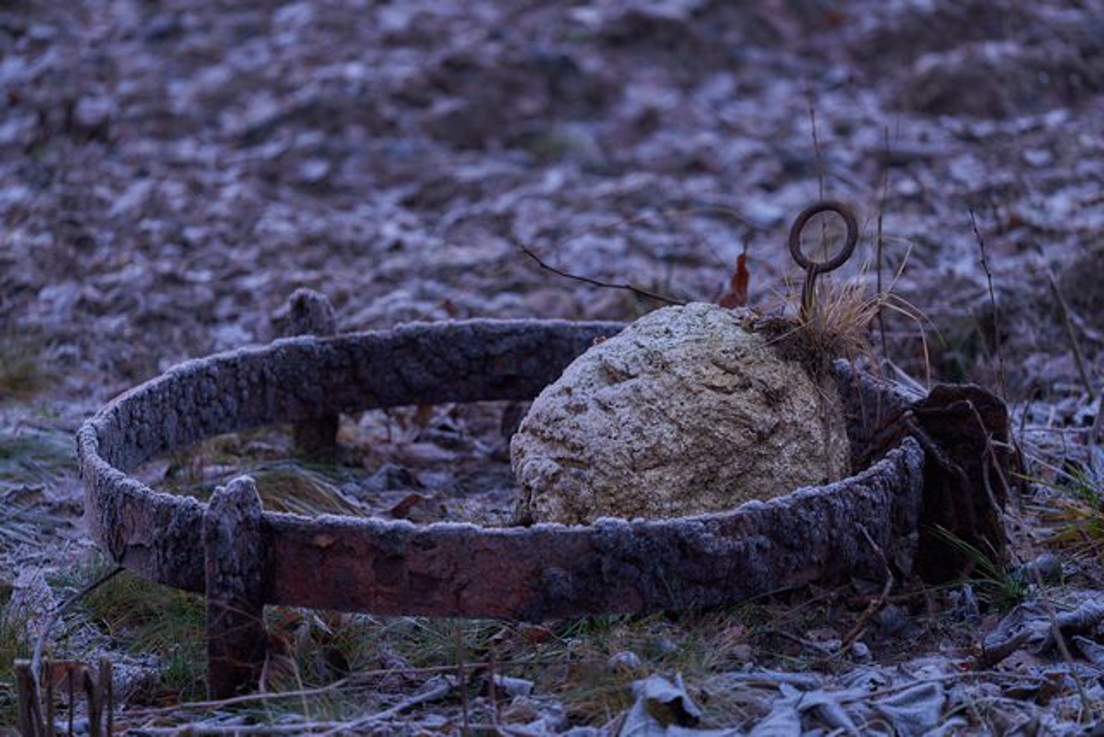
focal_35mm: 170
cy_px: 368
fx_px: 5214
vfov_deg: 8.1
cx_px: 552
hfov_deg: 12.1
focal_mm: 170
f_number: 2.8
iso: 100
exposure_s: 1/2
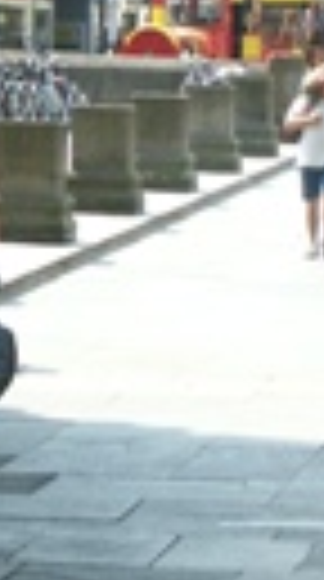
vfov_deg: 7.8
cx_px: -117
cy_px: 148
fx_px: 4256
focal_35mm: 277
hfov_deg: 4.3
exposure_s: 1/250
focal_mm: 18.11
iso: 100
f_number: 6.3
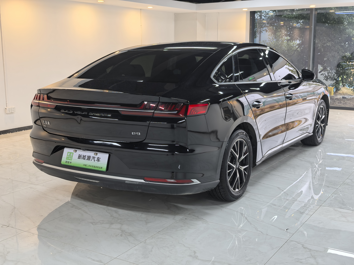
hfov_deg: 42.9
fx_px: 450
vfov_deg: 32.9
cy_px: 132
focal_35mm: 44
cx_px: 177
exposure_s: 1/100
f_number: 1.4
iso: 80
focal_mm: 6.98
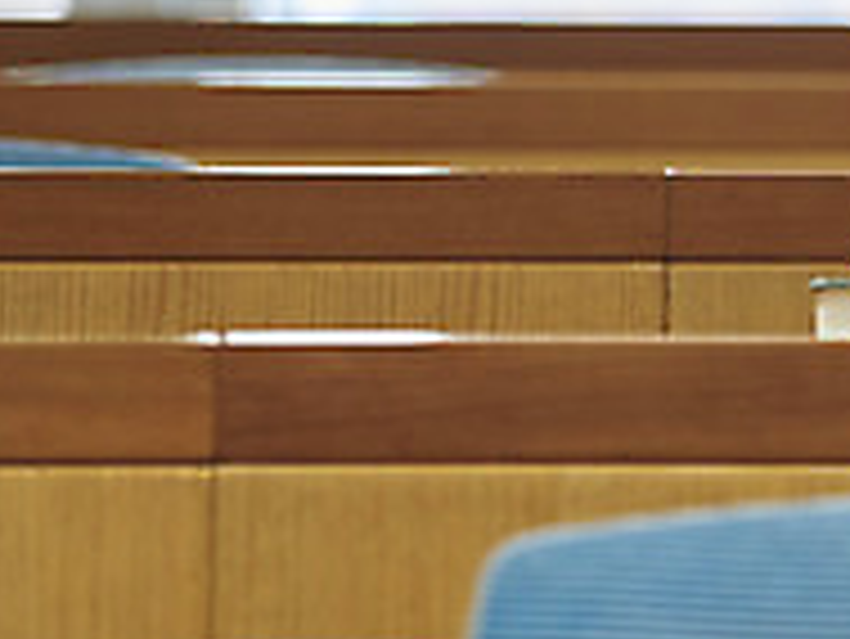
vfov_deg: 4.8
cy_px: -162
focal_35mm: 311
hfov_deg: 6.3
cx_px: 1185
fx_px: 7641
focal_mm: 102
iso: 1000
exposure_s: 1/200
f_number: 2.8
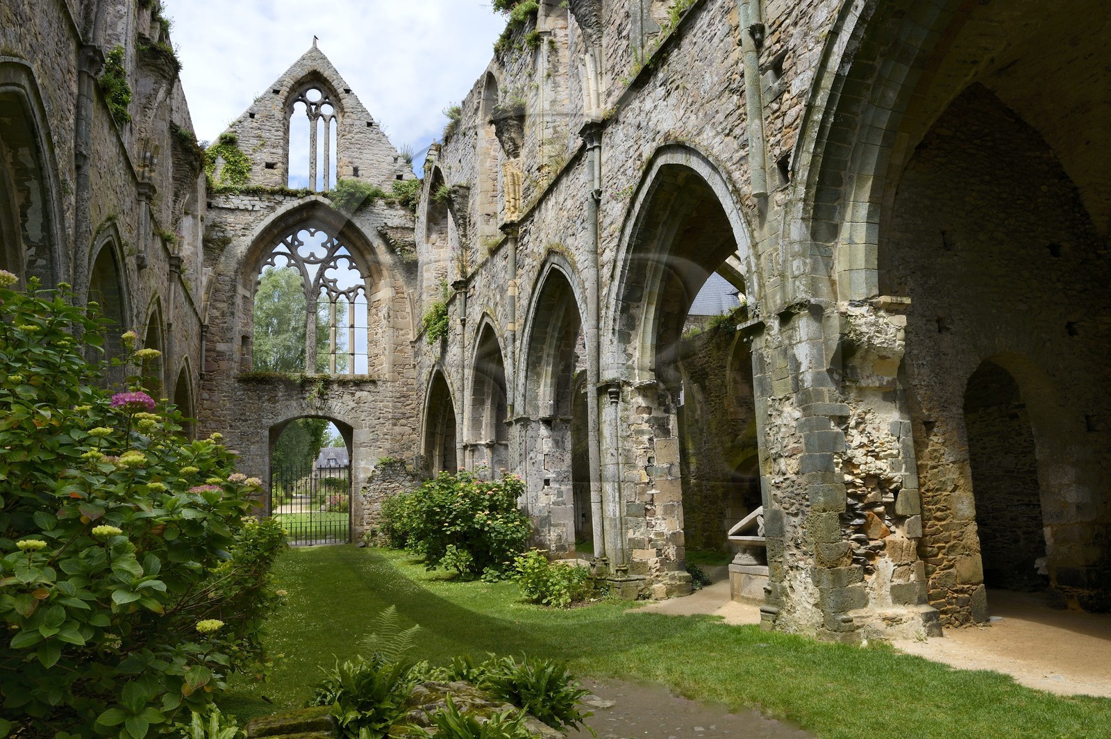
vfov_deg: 53.1
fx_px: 740
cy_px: 370
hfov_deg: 73.8
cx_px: 556
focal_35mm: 24
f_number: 11
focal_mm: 24
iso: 200
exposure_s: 1/160
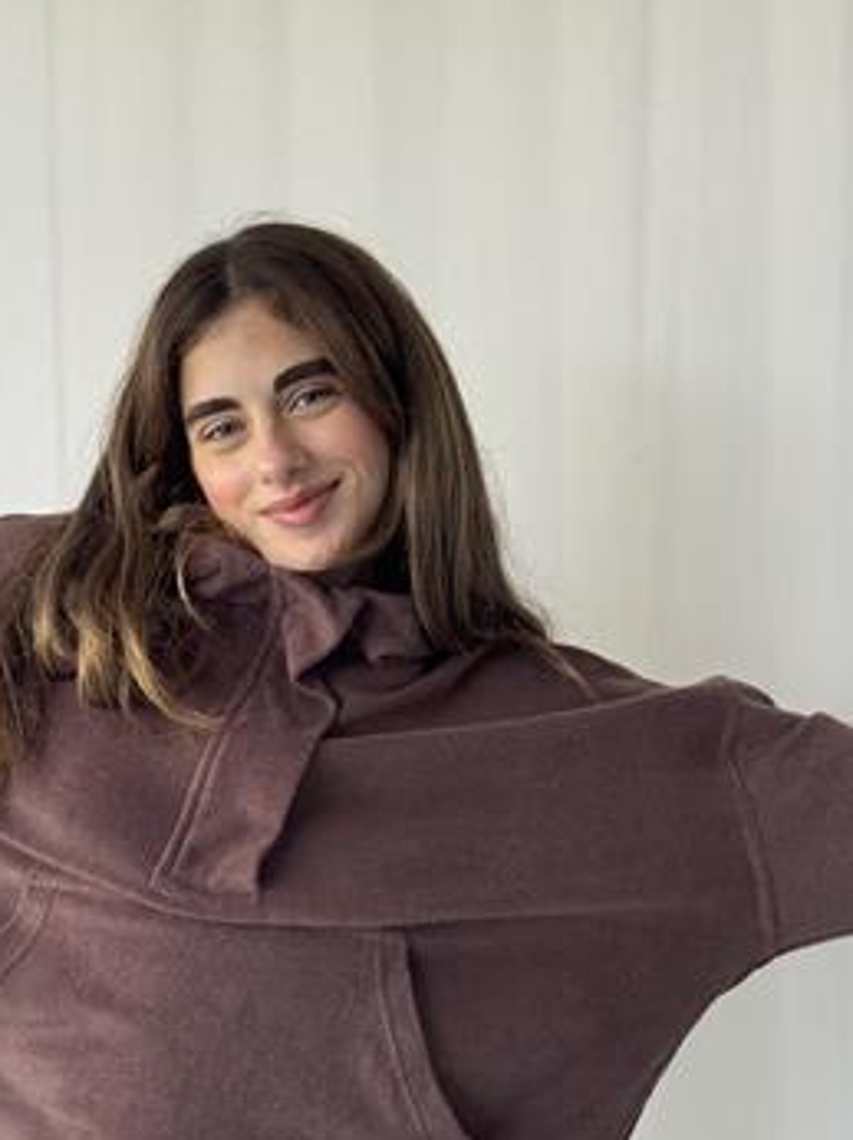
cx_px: 273
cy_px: 769
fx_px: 2434
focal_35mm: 74
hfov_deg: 19.8
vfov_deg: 26.2
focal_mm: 6.76
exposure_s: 1/121
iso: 100
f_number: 1.78
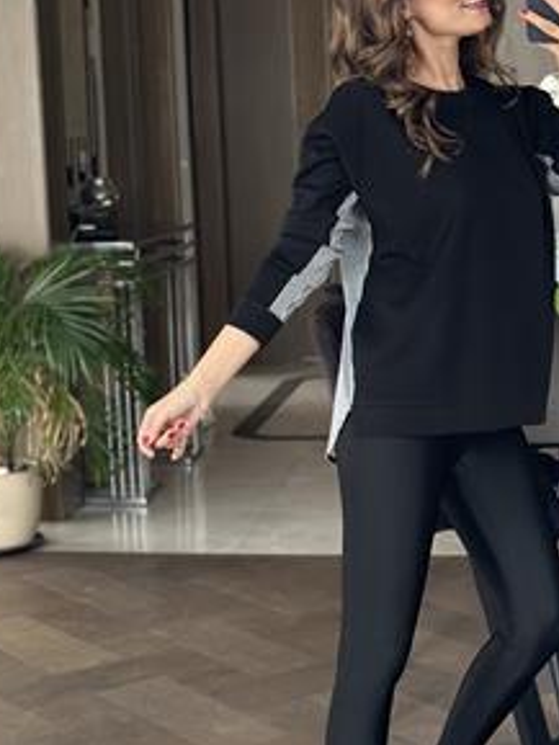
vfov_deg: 23.2
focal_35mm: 84
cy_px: 438
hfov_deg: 17.5
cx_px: 410
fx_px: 1807
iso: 400
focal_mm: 6.86
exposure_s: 1/53
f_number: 1.78
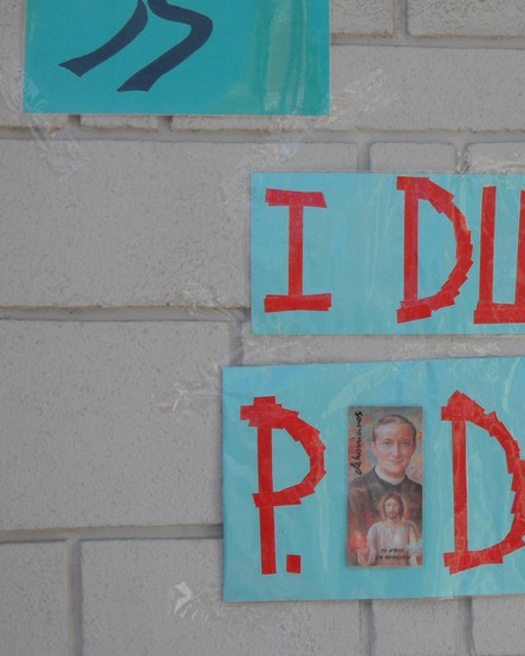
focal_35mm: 72
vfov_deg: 26.3
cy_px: 245
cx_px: 551
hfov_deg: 20.4
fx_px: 1398
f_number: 3.6
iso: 80
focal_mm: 6.5
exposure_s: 1/500
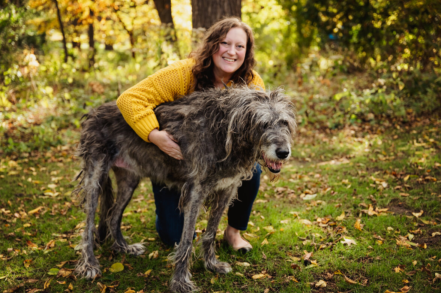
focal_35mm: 49
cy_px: 148
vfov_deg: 27.5
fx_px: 600
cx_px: 219
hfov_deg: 40.4
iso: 320
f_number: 2.8
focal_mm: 48
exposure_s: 1/640
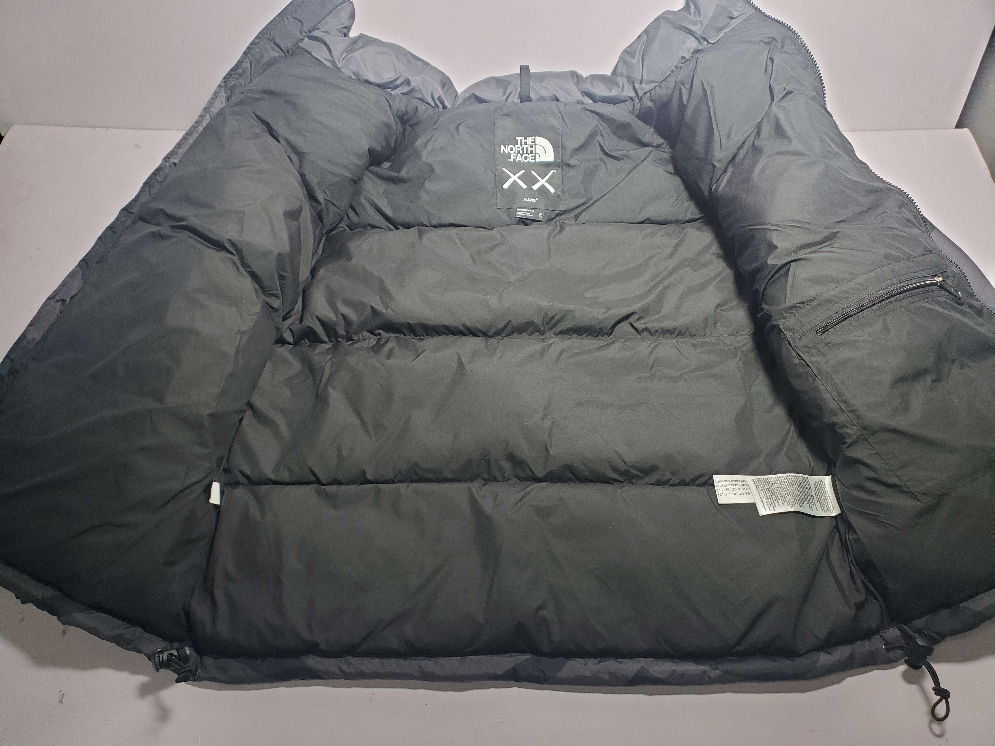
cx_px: 498
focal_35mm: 26
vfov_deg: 53.1
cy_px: 373
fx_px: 747
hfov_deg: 67.3
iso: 80
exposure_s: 1/100
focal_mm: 4.3
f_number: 2.4
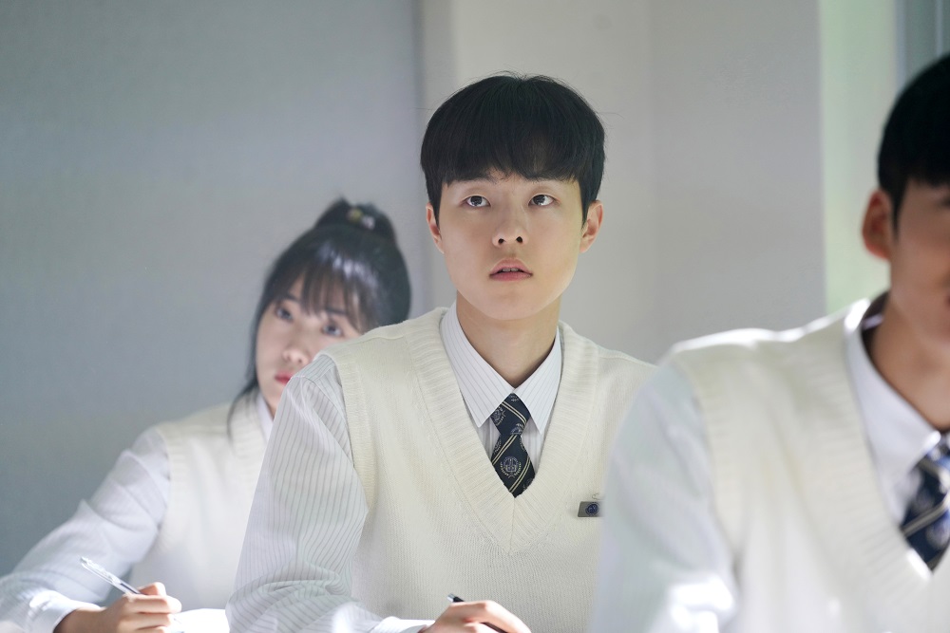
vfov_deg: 6.9
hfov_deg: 10.3
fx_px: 5278
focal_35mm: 200
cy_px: 316
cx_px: 475
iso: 640
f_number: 4
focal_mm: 200
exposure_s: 1/320
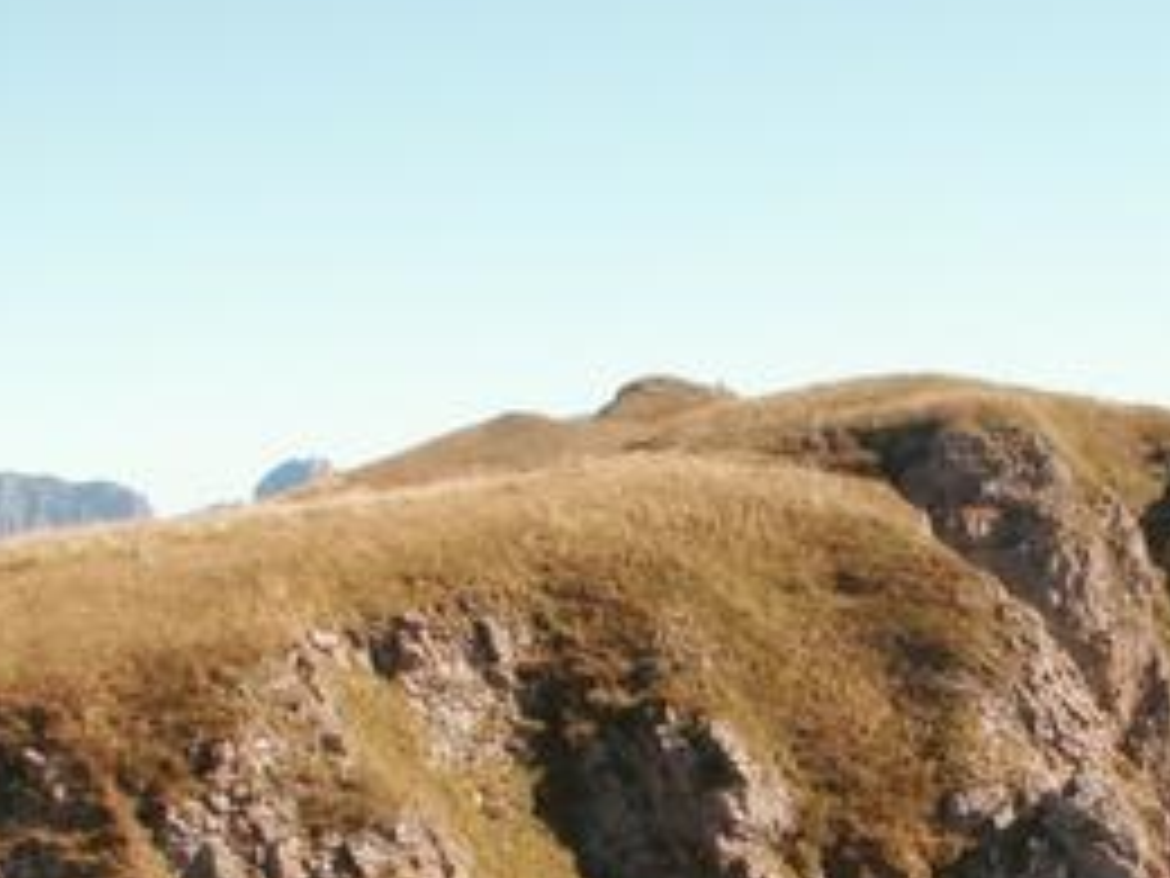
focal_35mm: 86
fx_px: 2907
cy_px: 864
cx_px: 981
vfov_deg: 16.8
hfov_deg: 22.4
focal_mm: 5.86
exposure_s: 1/400
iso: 50
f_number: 3.5
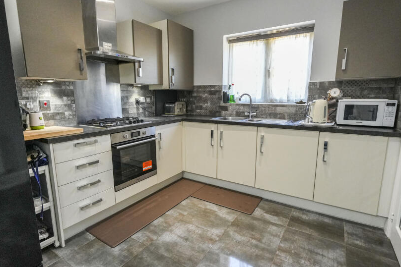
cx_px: 193
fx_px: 212
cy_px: 133
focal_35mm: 19
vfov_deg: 64.6
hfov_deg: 86.9
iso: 2000
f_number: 4
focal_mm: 10
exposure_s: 1/160
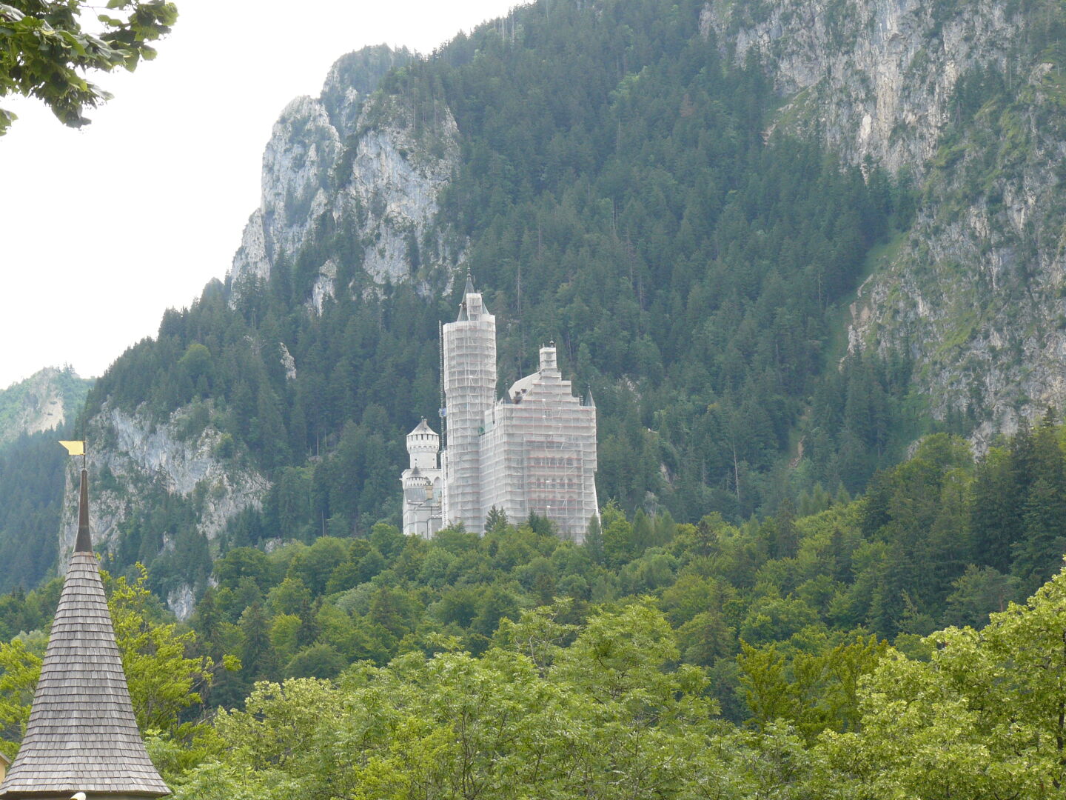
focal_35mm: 130
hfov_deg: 15.2
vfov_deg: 11.4
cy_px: 400
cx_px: 533
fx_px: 4003
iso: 100
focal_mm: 21.6
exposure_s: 1/80
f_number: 5.6
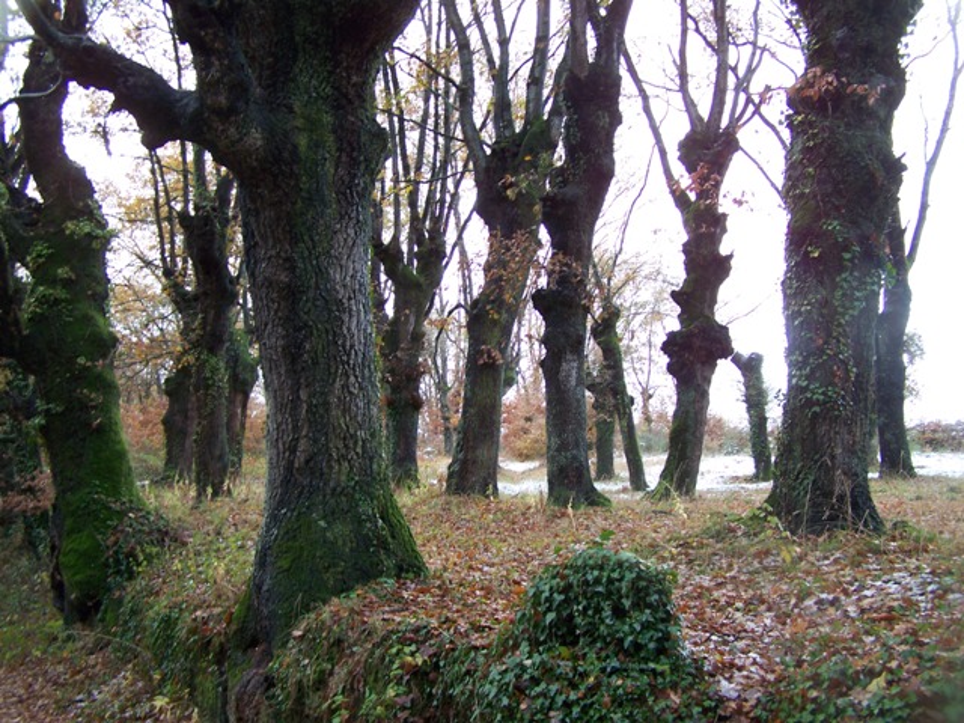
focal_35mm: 38
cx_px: 482
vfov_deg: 37.7
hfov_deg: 49.0
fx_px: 1058
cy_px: 362
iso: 80
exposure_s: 1/8
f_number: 2.8
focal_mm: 6.3
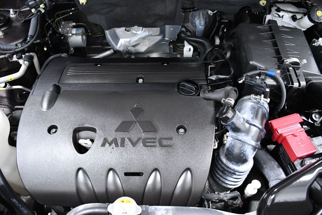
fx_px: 241
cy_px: 108
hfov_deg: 67.4
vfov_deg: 47.9
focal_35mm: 27
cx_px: 161
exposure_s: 1/80
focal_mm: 18
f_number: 4.5
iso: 2500
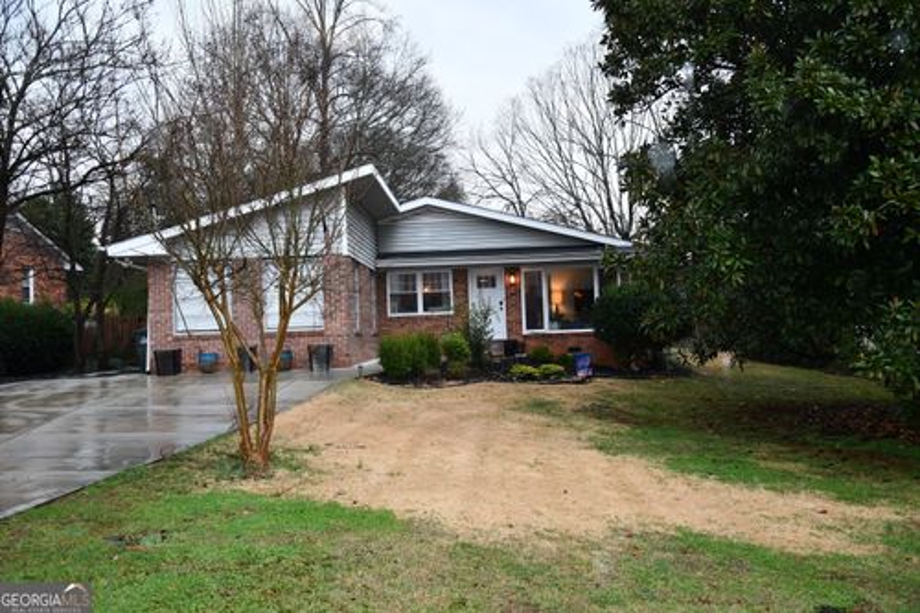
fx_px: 920
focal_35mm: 36
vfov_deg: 36.8
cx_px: 460
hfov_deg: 53.1
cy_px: 306
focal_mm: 24
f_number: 3.8
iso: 400
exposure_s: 1/60
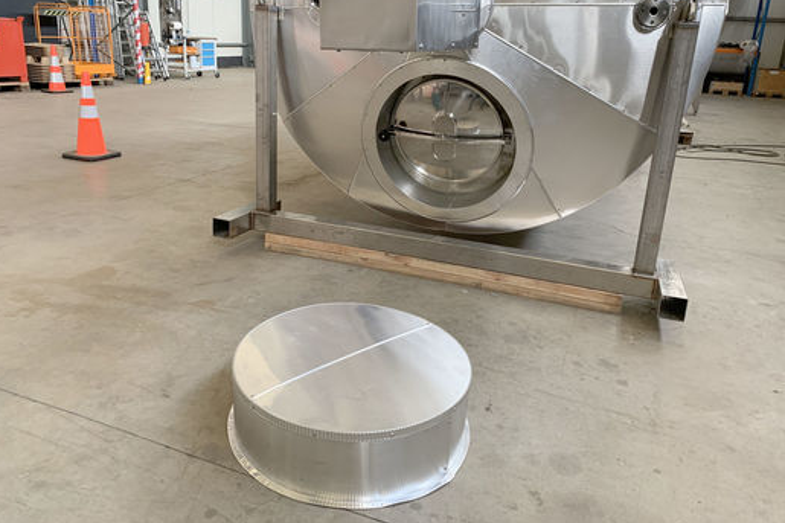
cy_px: 223
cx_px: 399
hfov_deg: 65.5
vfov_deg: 46.2
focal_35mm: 28
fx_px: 610
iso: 125
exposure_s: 1/60
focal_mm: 4.25
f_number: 1.8
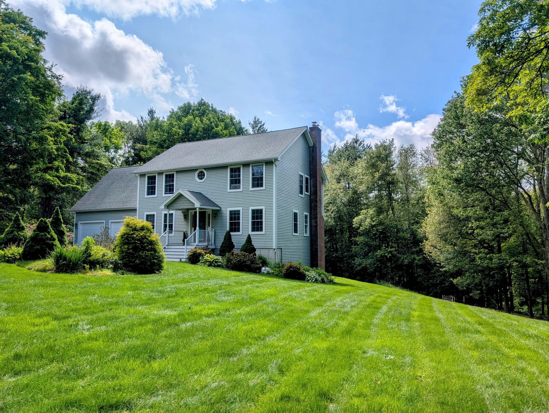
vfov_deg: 56.9
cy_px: 206
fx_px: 381
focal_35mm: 24
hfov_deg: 71.5
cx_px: 274
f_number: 1.68
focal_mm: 6.9
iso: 21
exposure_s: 1/2564
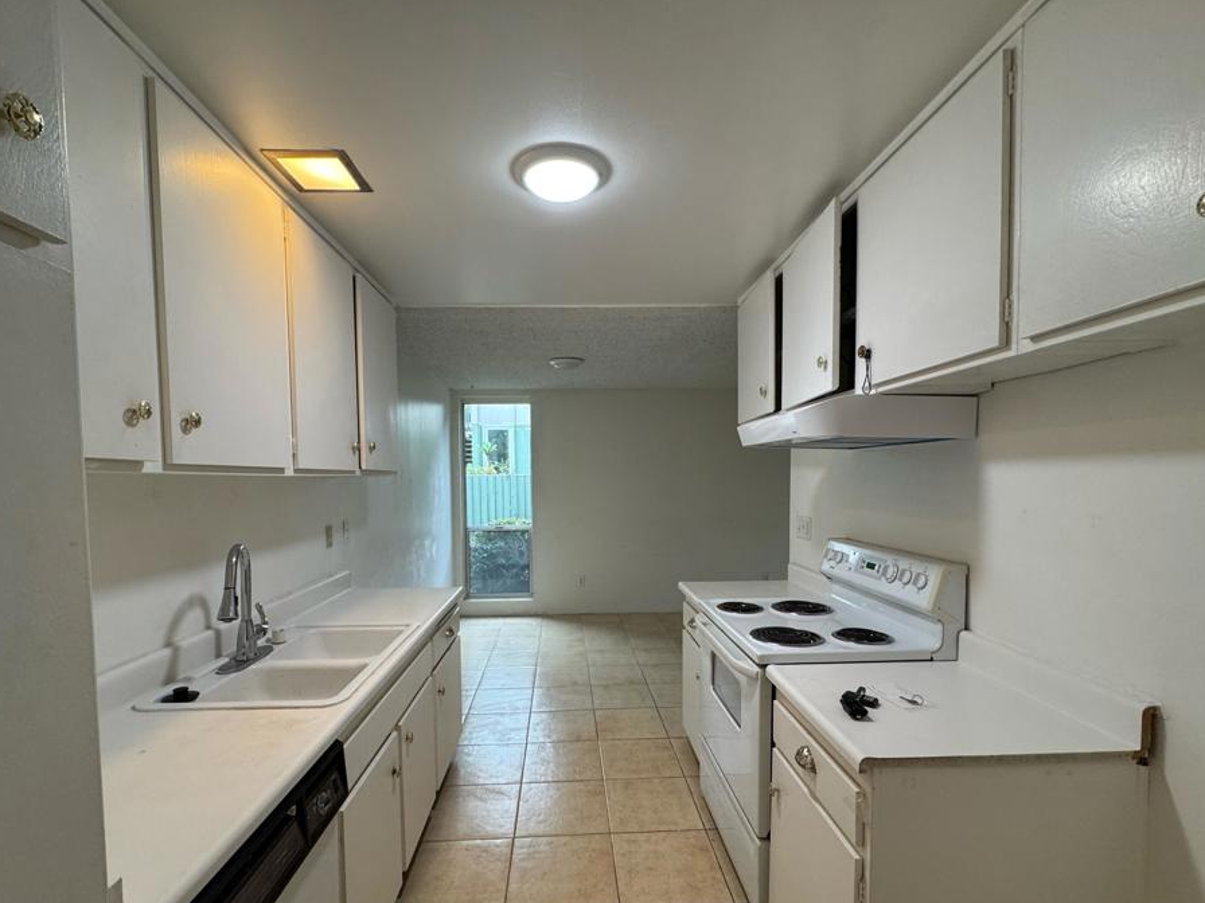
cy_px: 507
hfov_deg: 94.5
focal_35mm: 16
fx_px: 557
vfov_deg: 77.8
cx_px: 585
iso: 200
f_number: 2.2
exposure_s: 1/120
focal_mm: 2.22
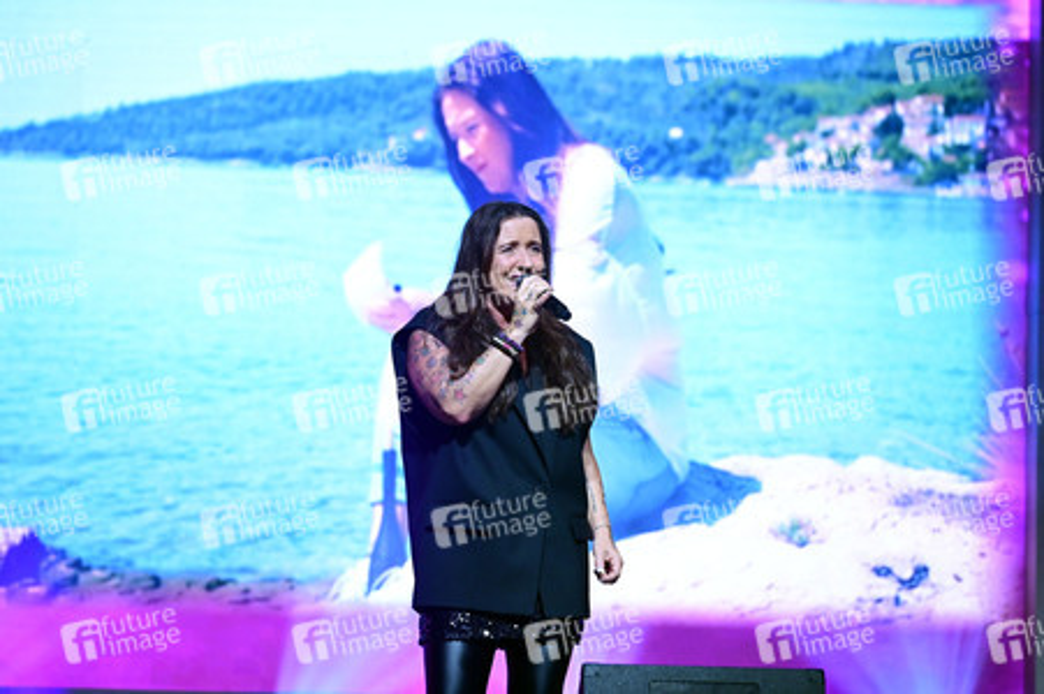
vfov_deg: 6.9
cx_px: 522
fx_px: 5796
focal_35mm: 200
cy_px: 347
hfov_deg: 10.3
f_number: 4.5
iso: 2500
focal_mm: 200
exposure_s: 1/500
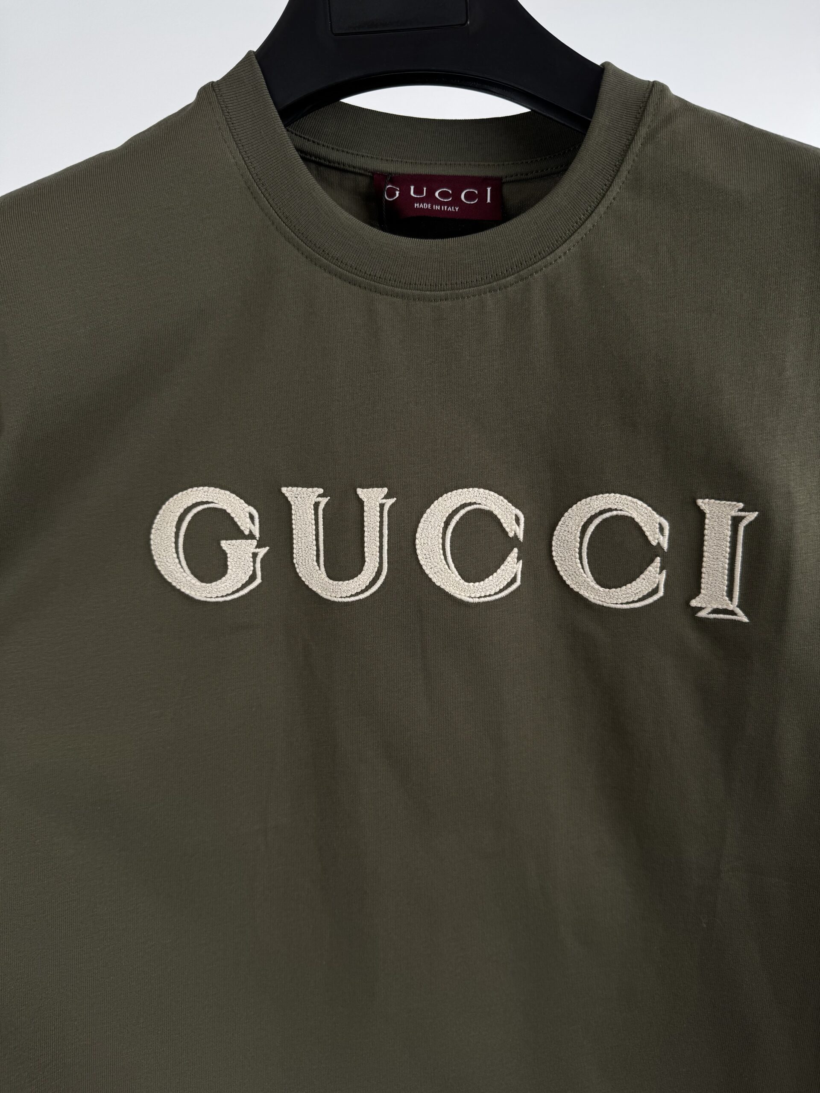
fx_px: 758
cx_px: 410
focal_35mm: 24
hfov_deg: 56.8
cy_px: 546
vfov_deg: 71.6
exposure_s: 1/309
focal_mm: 6.76
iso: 80
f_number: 1.78
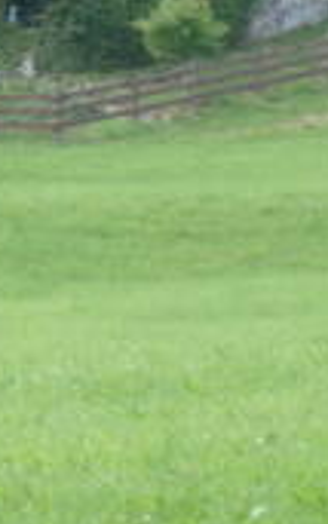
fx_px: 5445
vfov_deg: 5.5
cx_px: -225
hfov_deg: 3.4
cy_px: 181
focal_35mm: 381
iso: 160
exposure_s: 1/125
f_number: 5.7
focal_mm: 18.7
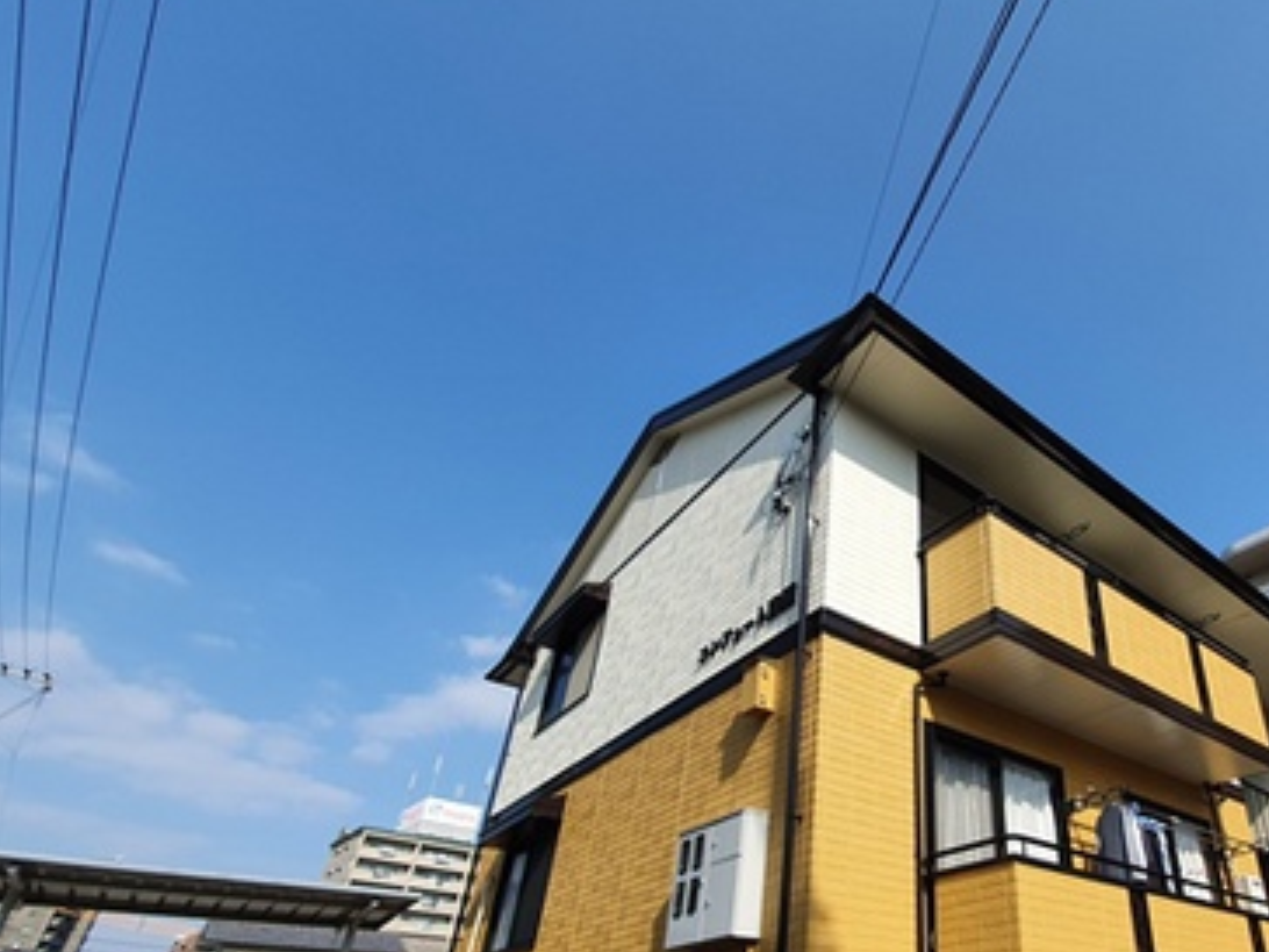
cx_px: 906
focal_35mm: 20
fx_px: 733
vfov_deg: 64.4
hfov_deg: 77.3
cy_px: 628
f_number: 2.2
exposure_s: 1/1092
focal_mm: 1.8
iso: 50
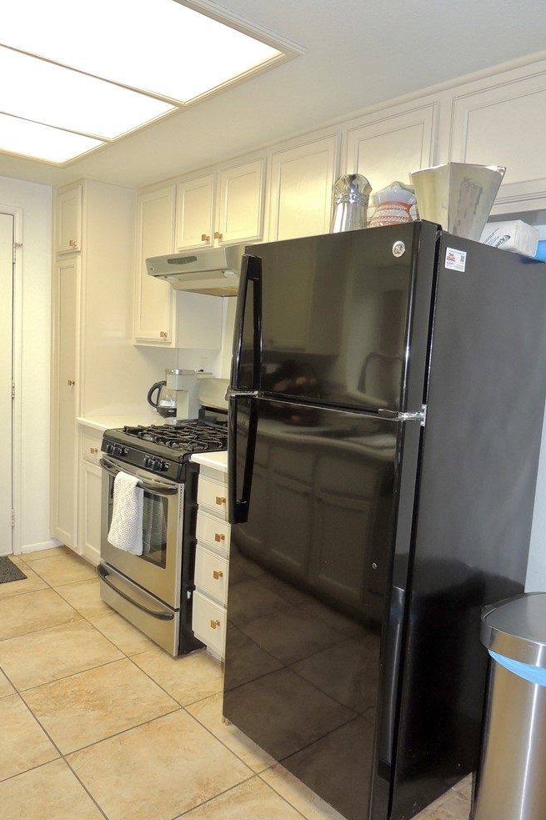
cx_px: 299
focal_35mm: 26
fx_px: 592
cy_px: 418
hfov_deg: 49.5
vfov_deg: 69.4
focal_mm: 4.3
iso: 200
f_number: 3
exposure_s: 1/30
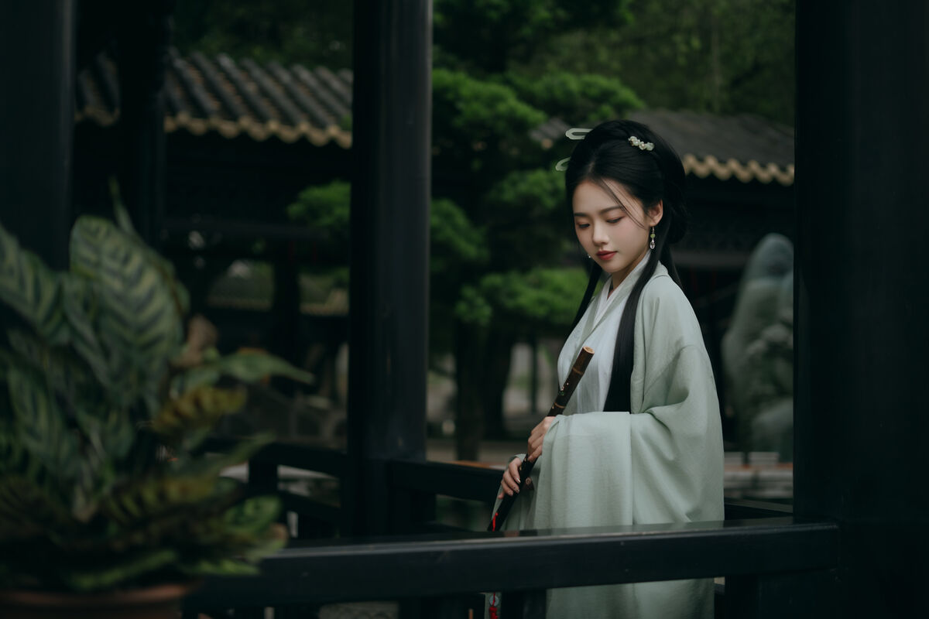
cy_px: 310
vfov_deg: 27.0
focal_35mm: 50
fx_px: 1290
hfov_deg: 39.6
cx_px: 464
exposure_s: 1/125
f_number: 1.8
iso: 100
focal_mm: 50
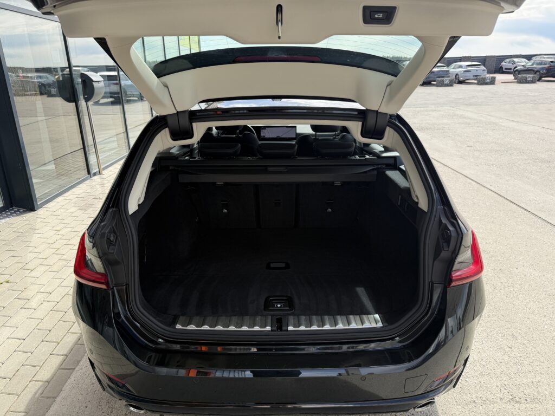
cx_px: 278
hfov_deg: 71.6
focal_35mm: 24
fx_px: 385
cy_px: 208
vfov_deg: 56.8
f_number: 1.78
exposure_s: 1/1553
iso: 80
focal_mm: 6.76
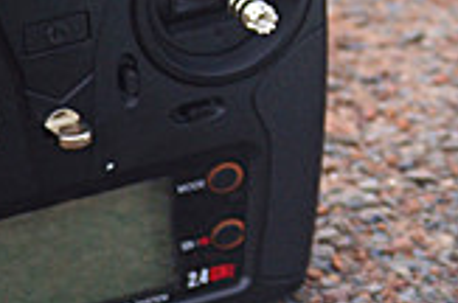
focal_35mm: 722
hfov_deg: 2.8
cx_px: 1065
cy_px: 492
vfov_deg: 1.9
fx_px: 9167
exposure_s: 1/320
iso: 400
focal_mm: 98
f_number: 5.6
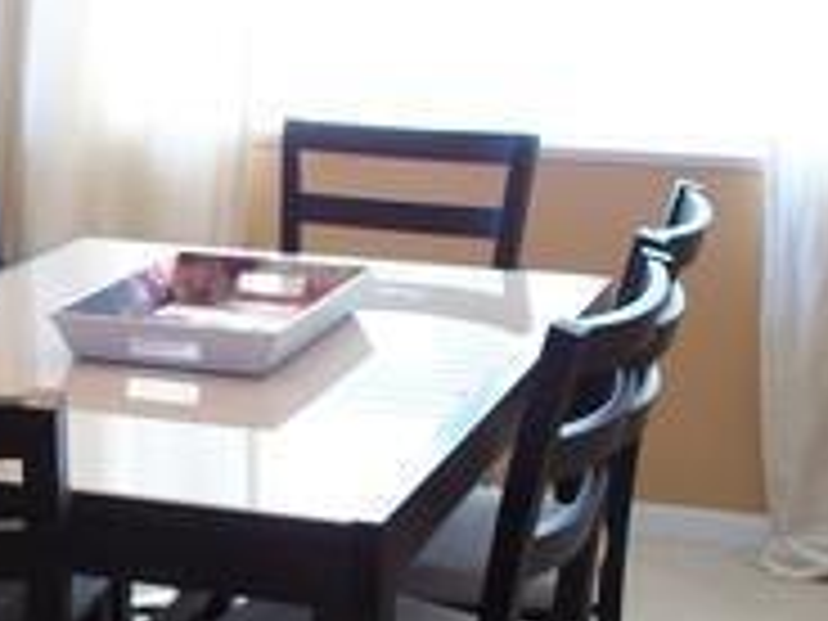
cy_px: 279
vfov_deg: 16.6
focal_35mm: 89
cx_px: 144
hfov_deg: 21.7
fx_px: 2129
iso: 160
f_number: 2.9
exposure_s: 1/30
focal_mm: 5.7
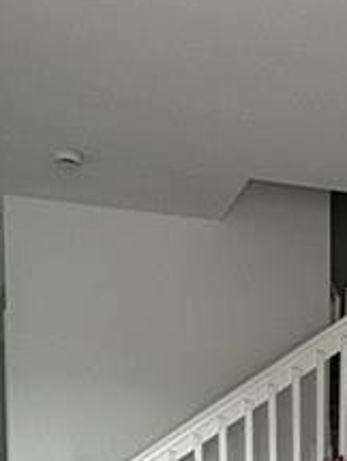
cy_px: 607
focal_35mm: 78
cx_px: 465
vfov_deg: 22.3
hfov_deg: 17.6
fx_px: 1039
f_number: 2.2
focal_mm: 2.22
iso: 200
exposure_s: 1/120
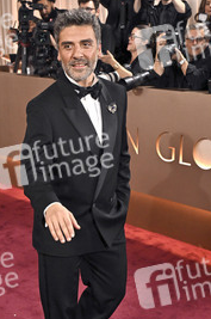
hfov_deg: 22.5
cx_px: 87
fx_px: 530
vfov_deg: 33.1
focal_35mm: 60
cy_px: 221
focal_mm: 40
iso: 2500
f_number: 5.6
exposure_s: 1/320
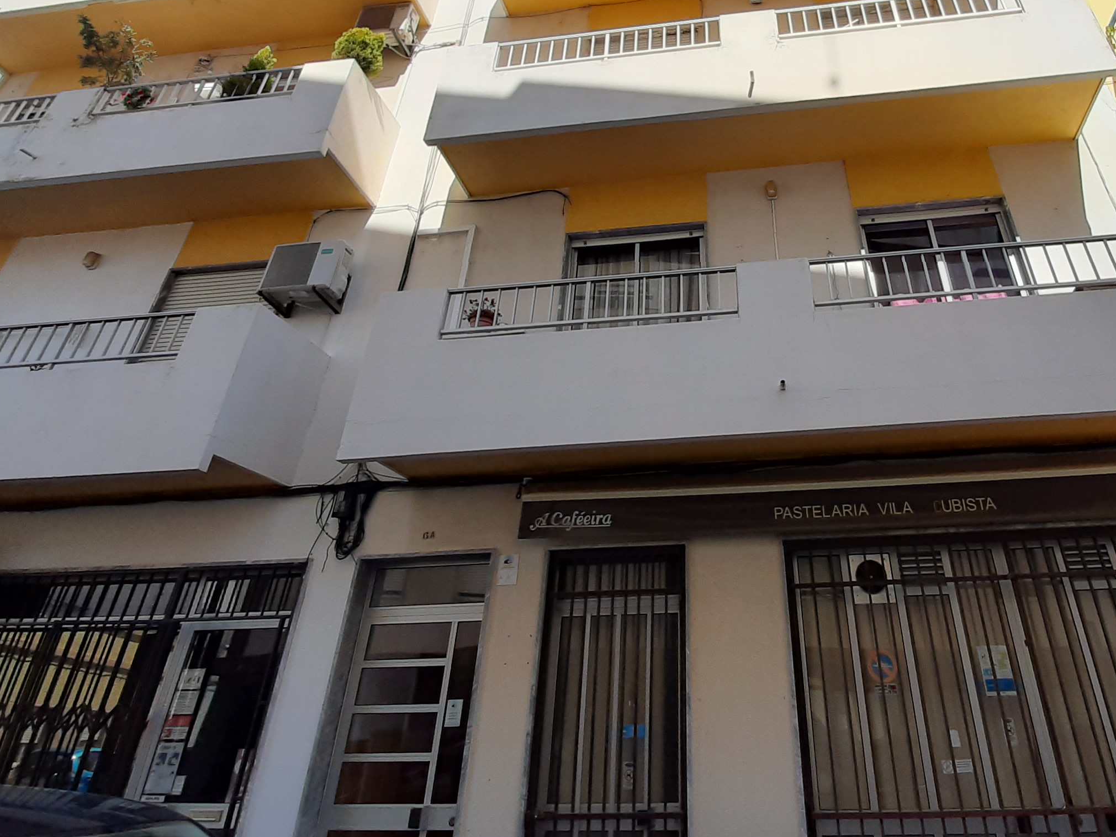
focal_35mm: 21
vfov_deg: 60.7
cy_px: 231
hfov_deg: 77.9
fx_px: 677
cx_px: 680
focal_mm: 1.42
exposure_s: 1/1420
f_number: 2.2
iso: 40
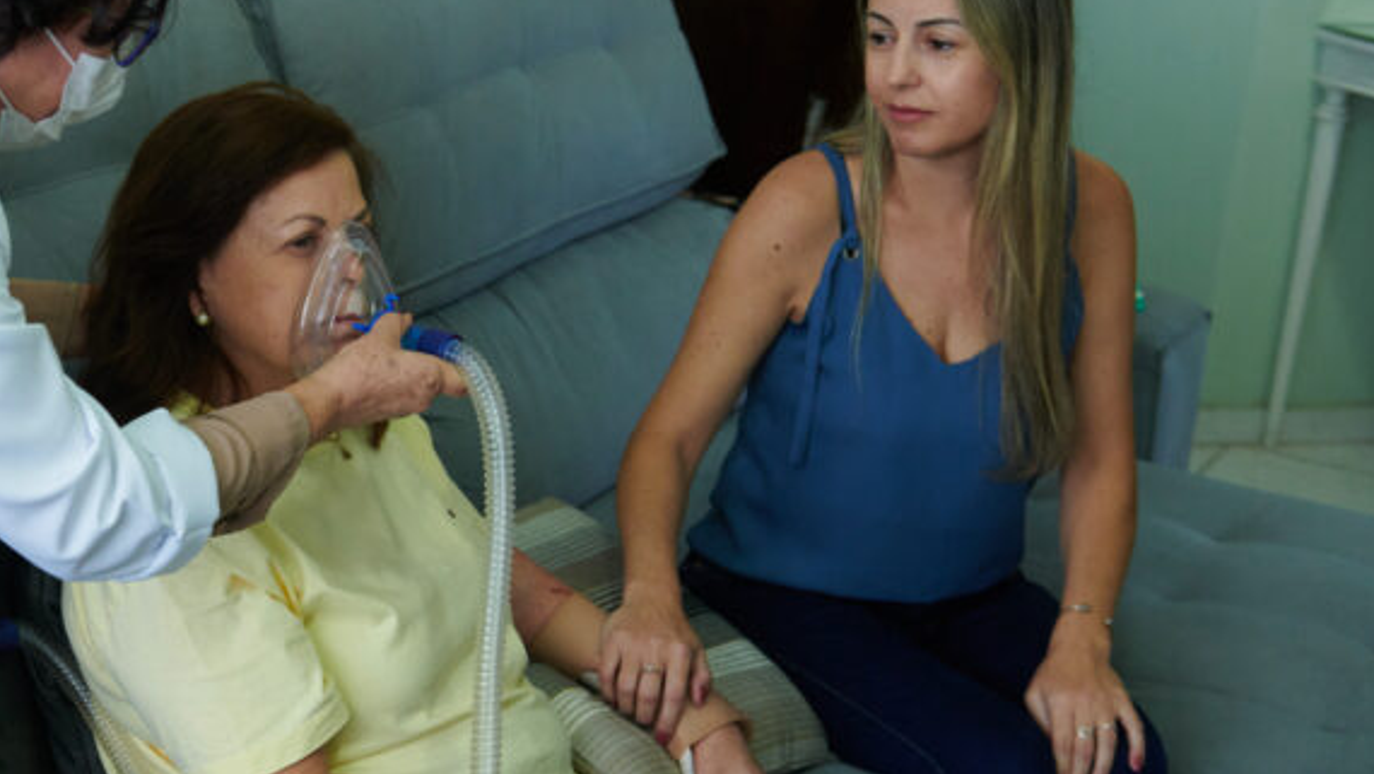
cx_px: 304
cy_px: 387
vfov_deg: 18.8
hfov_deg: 32.1
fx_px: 2332
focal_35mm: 64
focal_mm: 34
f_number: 3.5
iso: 1600
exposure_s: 1/100
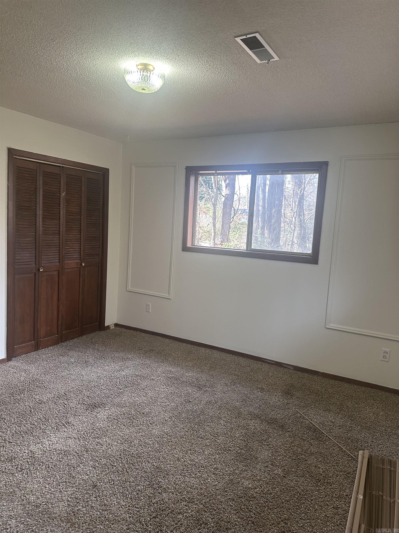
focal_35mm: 24
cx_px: 200
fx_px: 369
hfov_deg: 56.8
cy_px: 266
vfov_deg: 71.6
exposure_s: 1/120
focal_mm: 6.86
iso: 125
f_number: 1.78
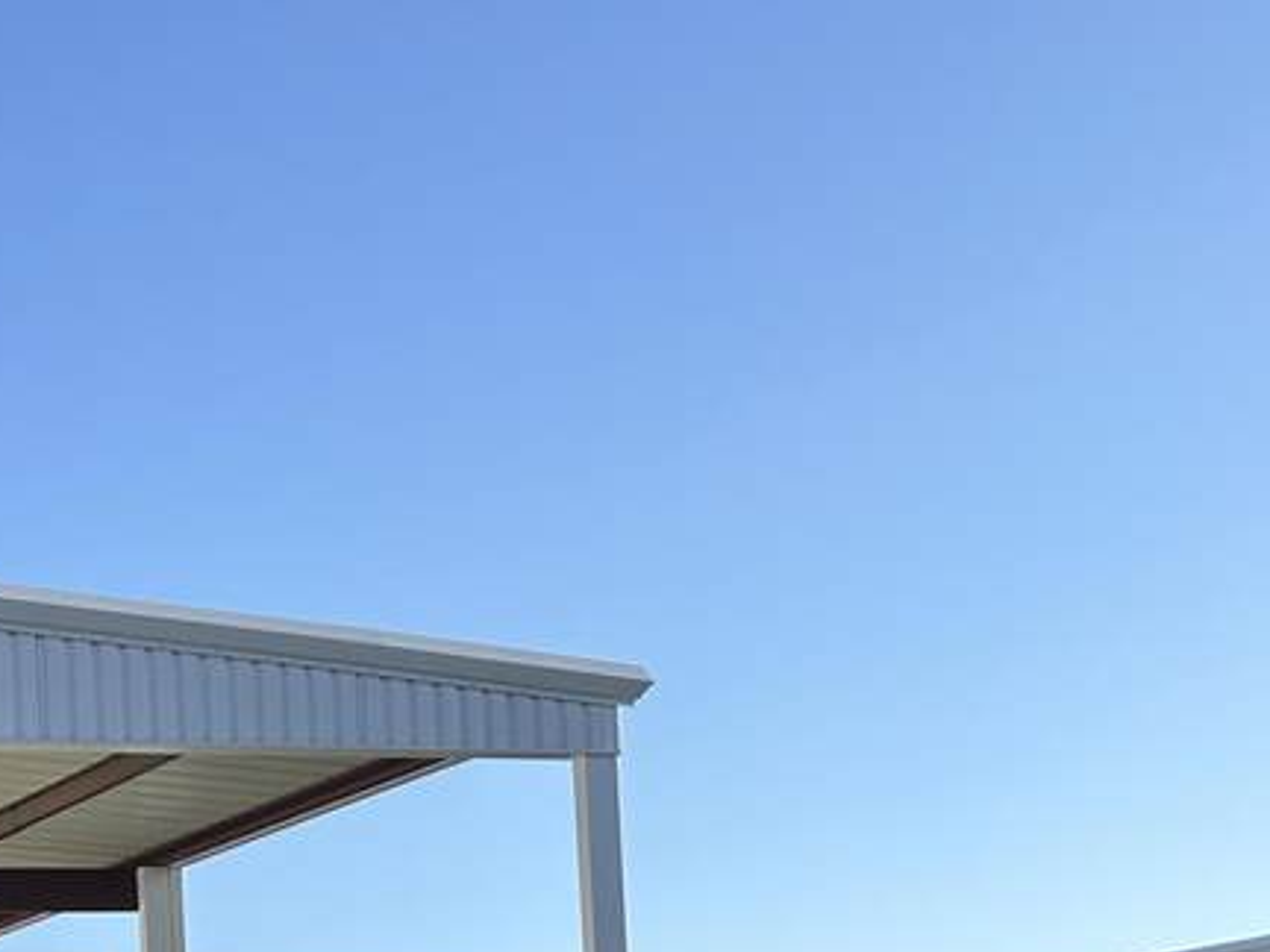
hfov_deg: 22.7
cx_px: -373
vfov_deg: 17.9
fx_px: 2825
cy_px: 1219
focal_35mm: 77
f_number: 1.5
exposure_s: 1/2841
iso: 50
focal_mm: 5.7
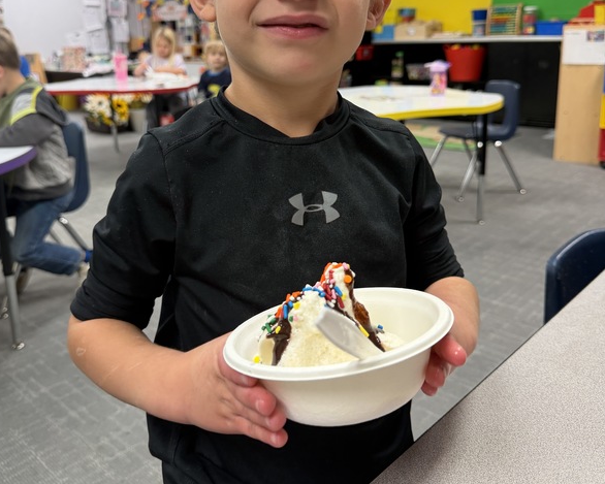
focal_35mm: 32
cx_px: 296
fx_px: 573
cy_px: 171
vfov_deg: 45.3
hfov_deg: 55.7
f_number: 1.78
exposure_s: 1/60
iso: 160
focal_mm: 6.76
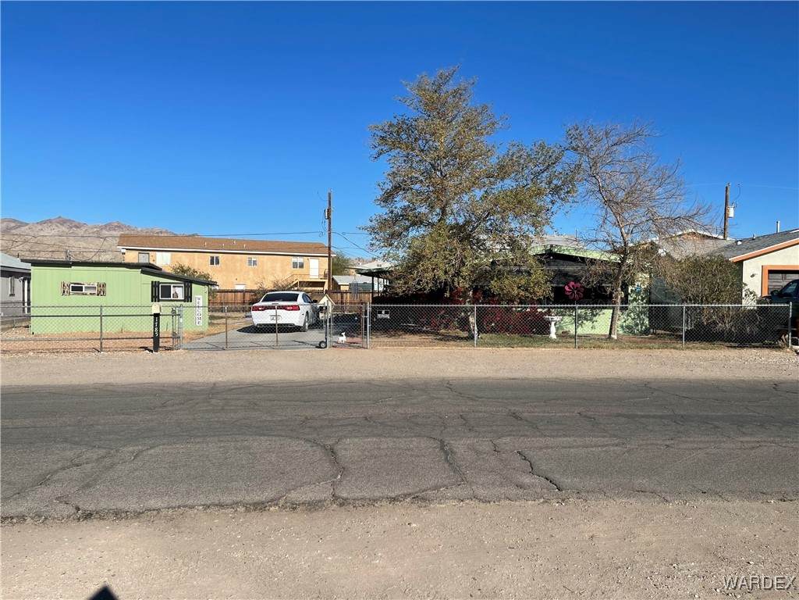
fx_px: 577
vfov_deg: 54.9
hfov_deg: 69.4
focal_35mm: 25
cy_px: 300
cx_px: 400
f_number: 1.6
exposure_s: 1/5376
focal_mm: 5.1
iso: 32
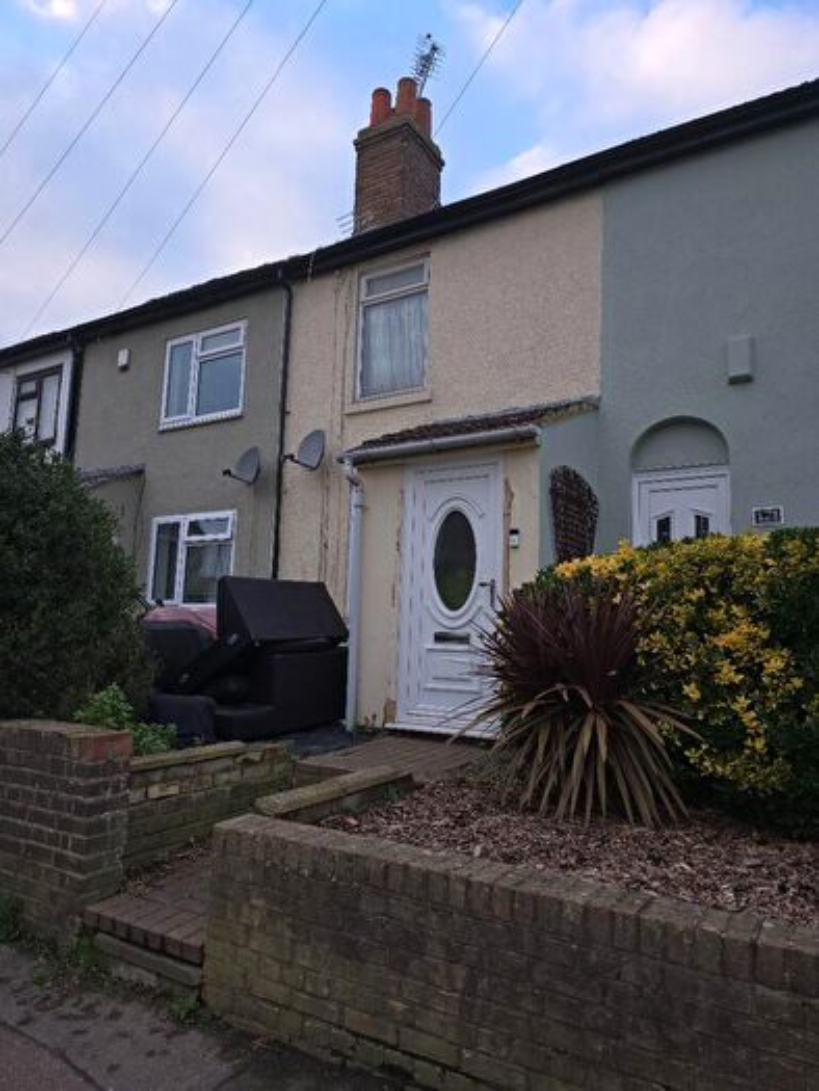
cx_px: 410
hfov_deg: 58.9
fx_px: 725
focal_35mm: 23
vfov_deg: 73.9
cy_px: 546
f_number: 1.7
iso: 12
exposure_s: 1/100
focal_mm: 6.3
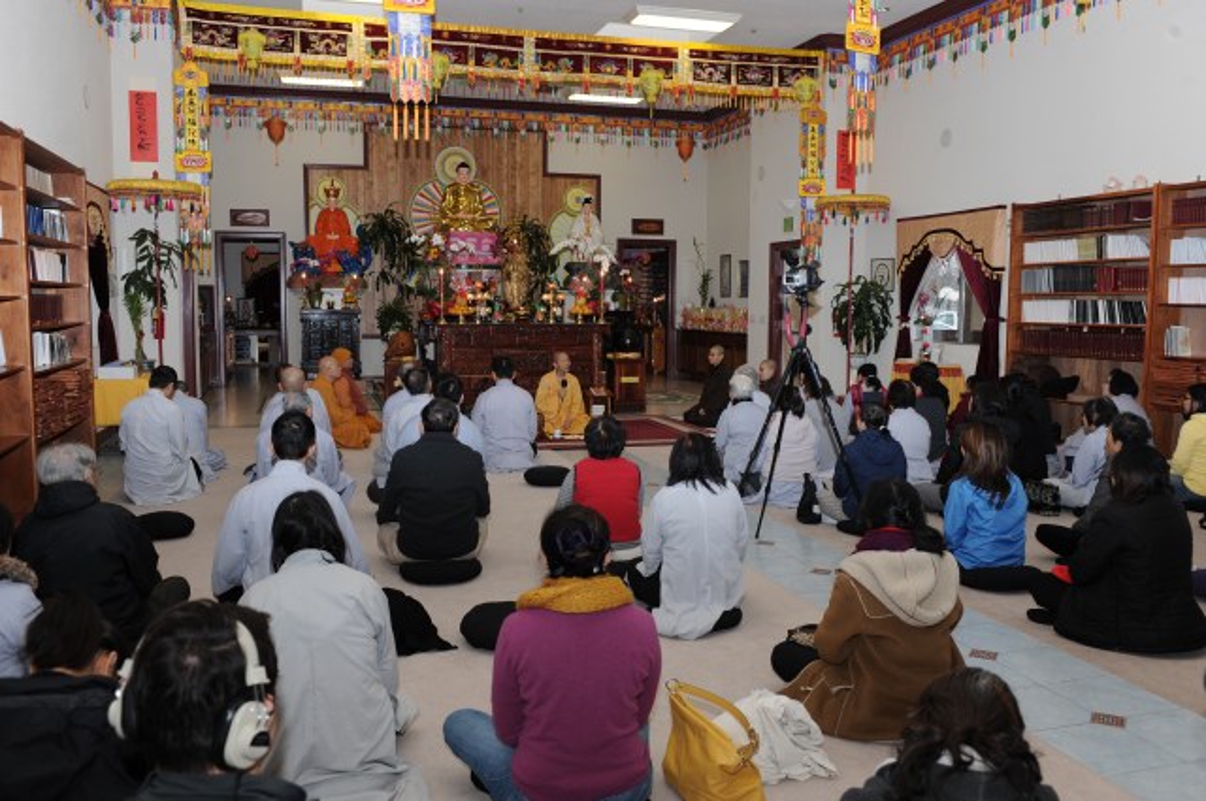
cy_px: 400
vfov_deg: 42.2
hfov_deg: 60.3
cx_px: 603
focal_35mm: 31
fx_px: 1037
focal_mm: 31
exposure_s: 1/50
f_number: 5.6
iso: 200
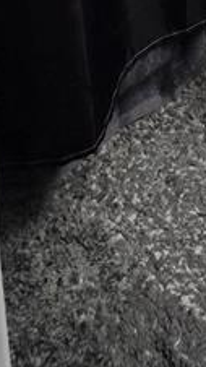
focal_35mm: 133
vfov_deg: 12.0
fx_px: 1292
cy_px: -589
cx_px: 423
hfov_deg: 8.6
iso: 125
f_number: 1.8
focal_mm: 5.4
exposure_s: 1/120
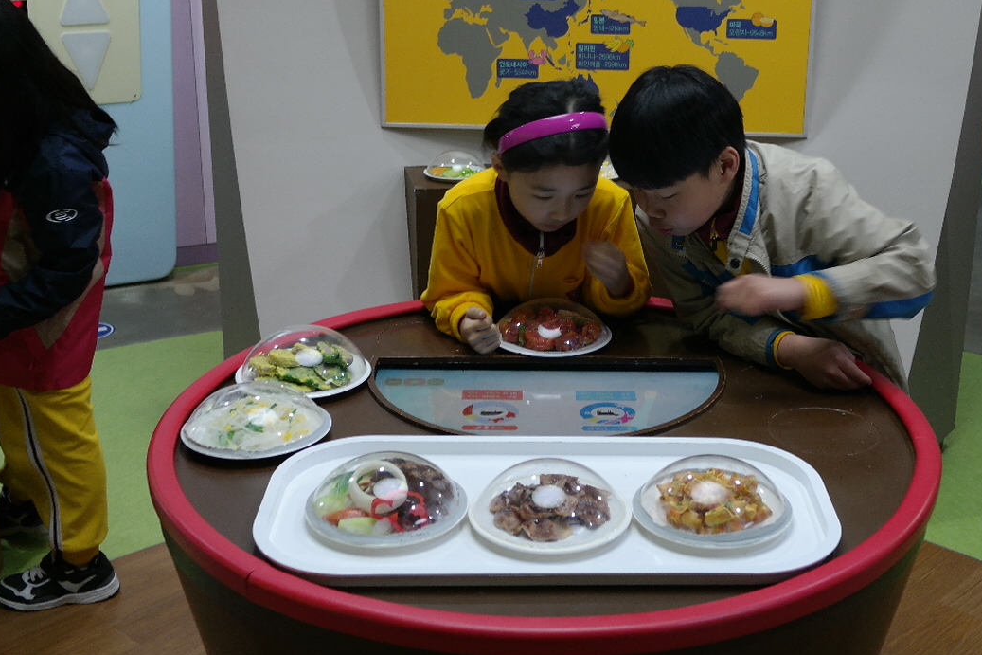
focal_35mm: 50
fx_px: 1364
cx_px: 595
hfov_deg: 39.4
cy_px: 256
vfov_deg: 26.9
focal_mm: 20
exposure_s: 1/40
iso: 400
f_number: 3.5
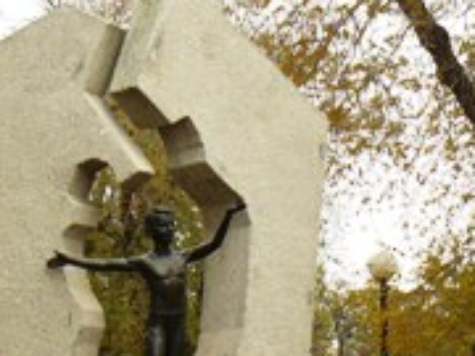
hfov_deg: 15.4
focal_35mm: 128
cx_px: 142
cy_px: 390
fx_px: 1756
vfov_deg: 11.4
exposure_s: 1/125
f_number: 4
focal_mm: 6
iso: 100
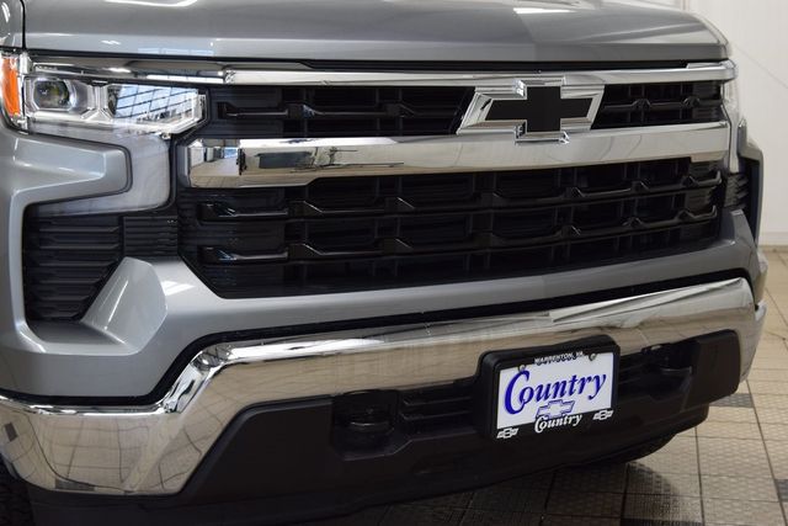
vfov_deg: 23.8
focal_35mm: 57
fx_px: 1248
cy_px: 263
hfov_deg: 35.0
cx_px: 394
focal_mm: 38
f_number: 6.3
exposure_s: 1/15
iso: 400
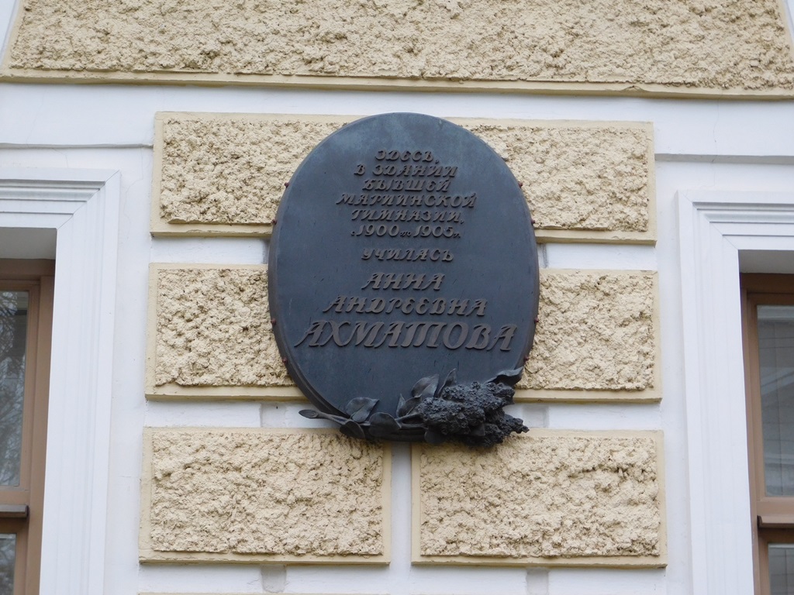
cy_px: 298
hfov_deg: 19.8
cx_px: 397
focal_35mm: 99
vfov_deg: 14.9
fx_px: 2271
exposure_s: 1/30
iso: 200
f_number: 4.6
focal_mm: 17.6
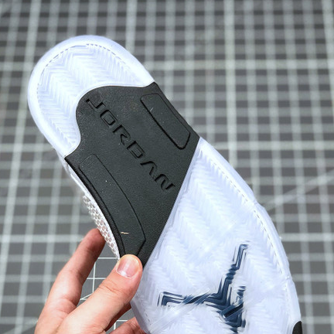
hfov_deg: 20.6
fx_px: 917
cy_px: 237
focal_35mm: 84
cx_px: 160
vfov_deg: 20.5
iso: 40
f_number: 2.8
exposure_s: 1/50
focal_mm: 6.6
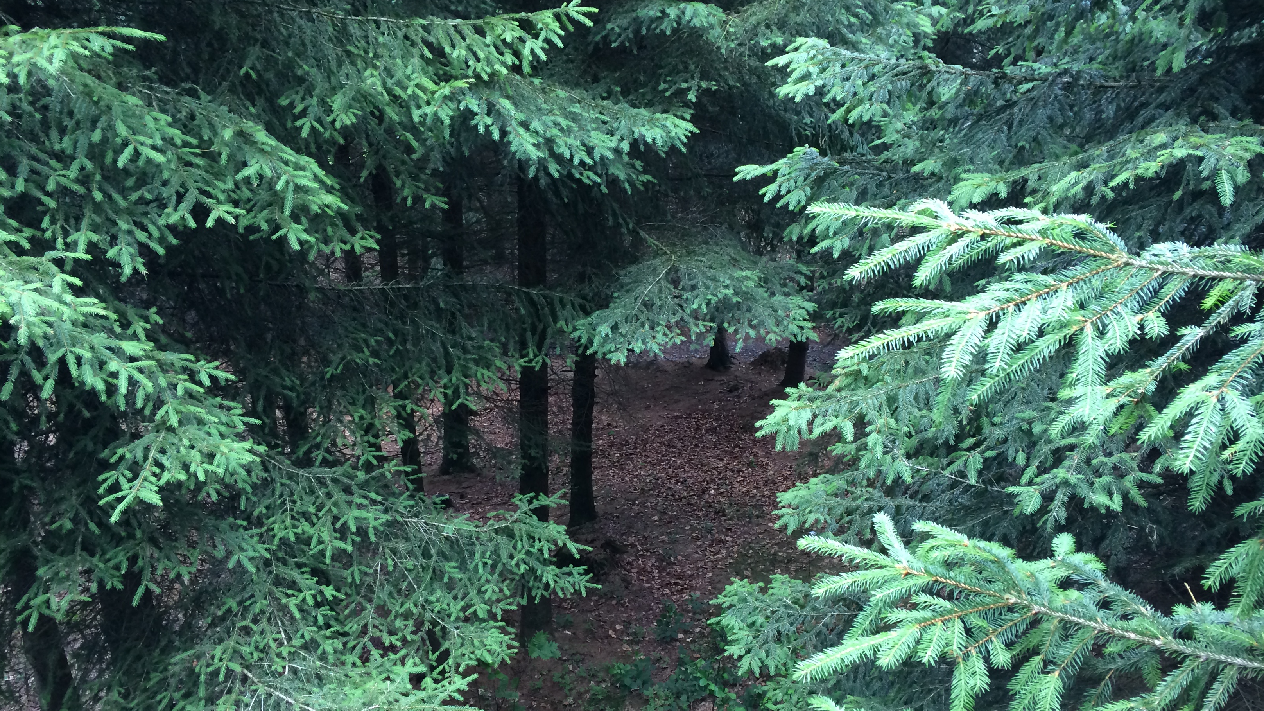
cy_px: 430
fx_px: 1106
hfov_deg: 59.5
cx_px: 633
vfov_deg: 35.5
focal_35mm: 33
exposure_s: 1/30
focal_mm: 4.12
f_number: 2.2
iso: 50
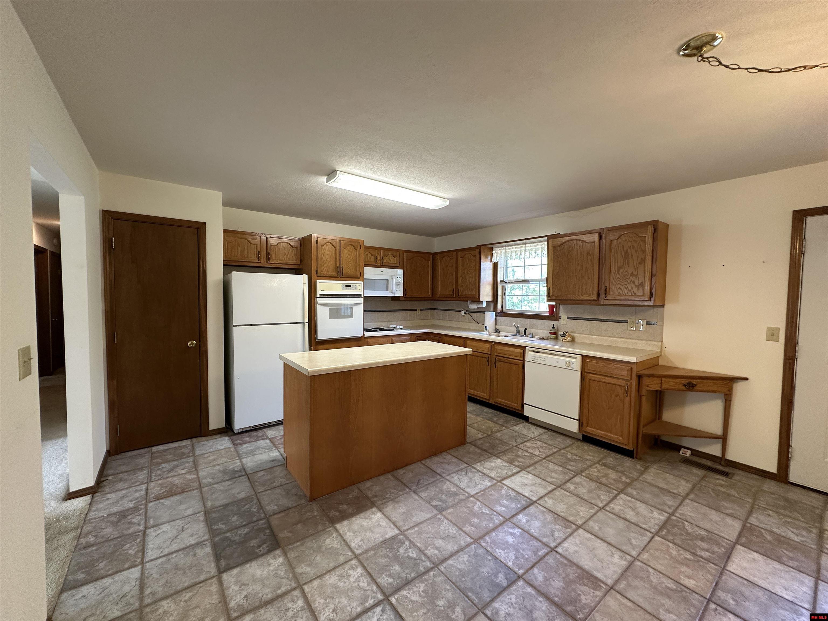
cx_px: 414
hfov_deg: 102.1
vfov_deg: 85.7
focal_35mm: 14
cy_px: 310
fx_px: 335
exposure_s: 1/60
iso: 160
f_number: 2.2
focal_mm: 2.22
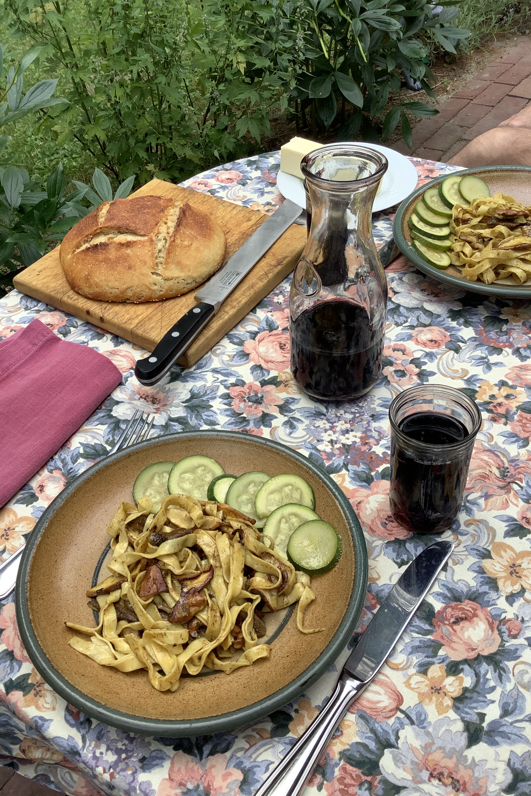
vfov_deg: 57.2
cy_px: 399
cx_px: 247
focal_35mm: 33
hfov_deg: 39.9
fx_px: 730
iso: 25
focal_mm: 3.3
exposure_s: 1/235
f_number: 2.4
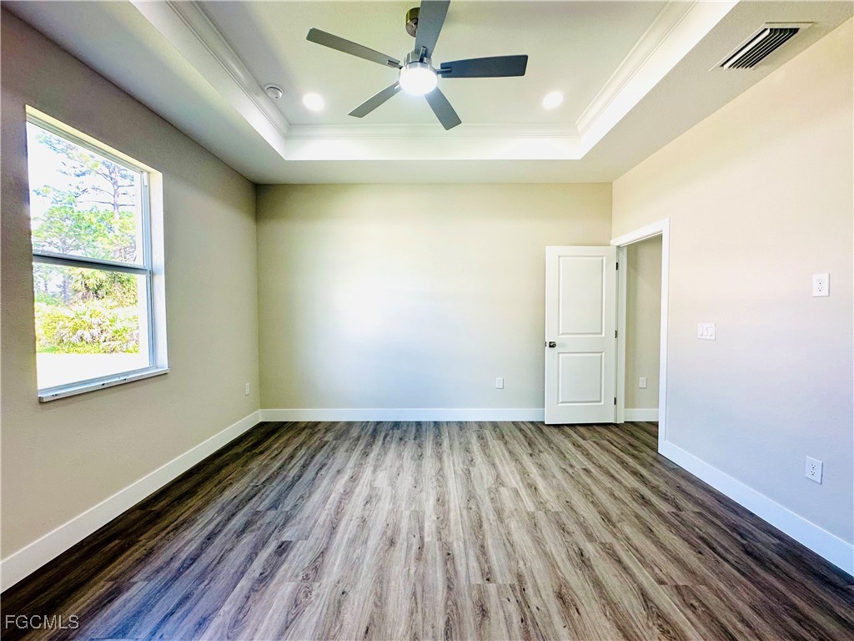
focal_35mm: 14
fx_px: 345
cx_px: 427
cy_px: 320
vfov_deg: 85.7
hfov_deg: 102.1
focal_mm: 2.22
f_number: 2.2
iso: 80
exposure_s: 1/120
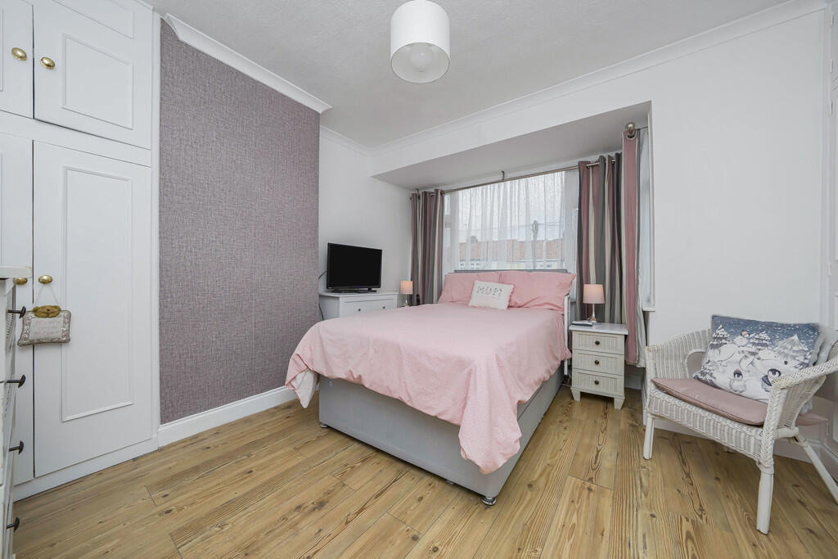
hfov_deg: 112.6
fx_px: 279
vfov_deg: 90.0
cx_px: 419
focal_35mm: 12
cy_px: 280
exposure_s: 1/160
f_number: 9
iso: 320
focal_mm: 12
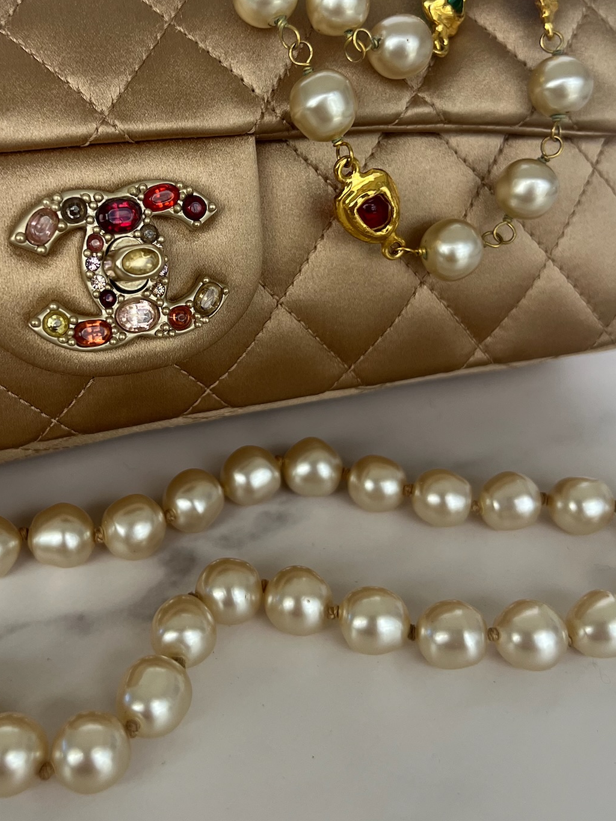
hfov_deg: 36.5
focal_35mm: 39
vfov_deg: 47.3
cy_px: 292
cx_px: 214
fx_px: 925
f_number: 1.5
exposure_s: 1/121
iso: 125
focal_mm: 5.7
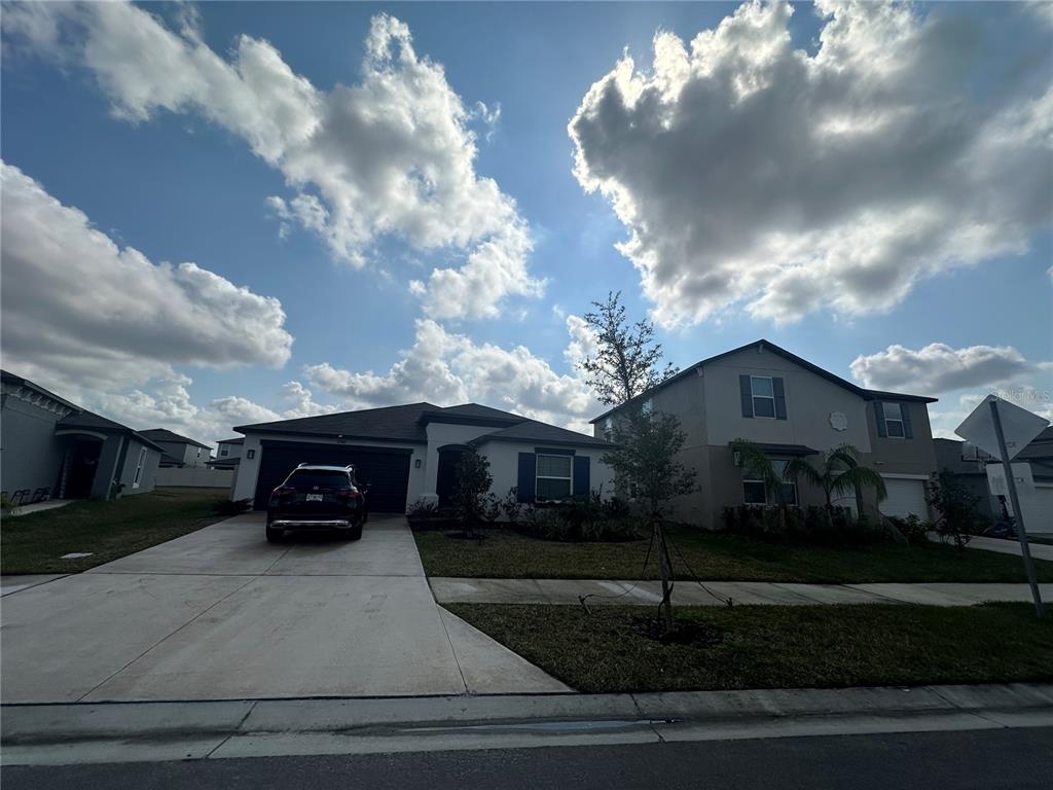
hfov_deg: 102.1
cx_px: 526
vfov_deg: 85.7
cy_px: 395
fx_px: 426
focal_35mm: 14
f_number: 2.2
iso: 40
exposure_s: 1/7813
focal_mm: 2.22
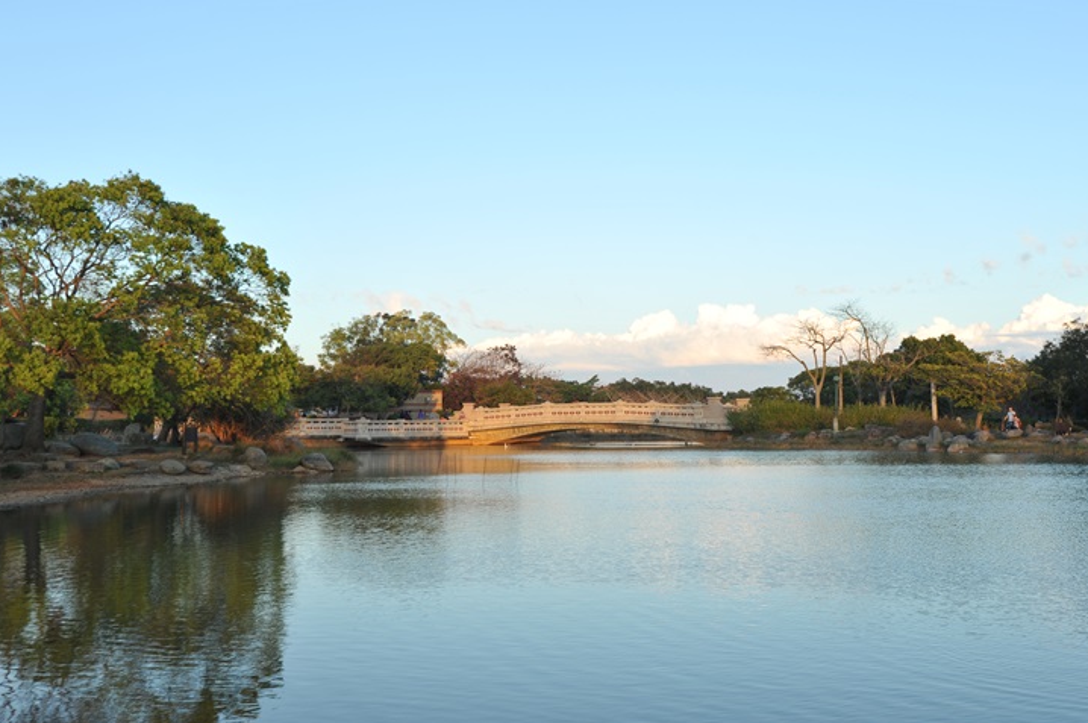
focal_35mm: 39
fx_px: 1177
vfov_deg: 34.1
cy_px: 324
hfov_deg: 49.6
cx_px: 577
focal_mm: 35
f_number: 8
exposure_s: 1/100
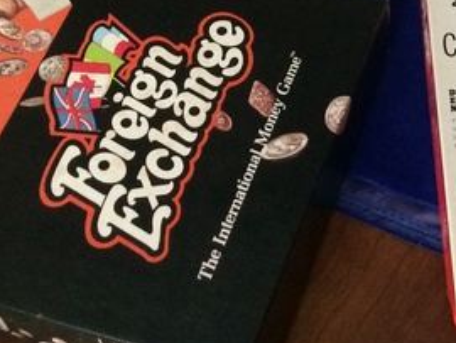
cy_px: -172
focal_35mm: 100
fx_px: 1318
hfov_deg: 18.9
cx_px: 488
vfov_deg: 13.9
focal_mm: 4.12
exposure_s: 1/15
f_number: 2.2
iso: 320
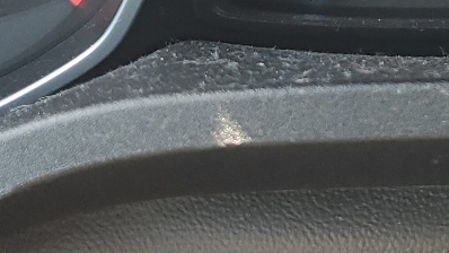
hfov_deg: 18.3
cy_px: -253
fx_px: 1357
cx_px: 440
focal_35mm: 114
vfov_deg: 9.9
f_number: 1.5
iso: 63
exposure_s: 1/100
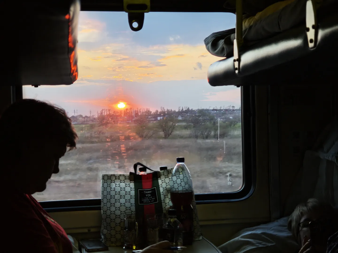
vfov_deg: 24.4
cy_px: 126
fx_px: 586
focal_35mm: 60
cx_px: 169
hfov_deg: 32.2
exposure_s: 1/100
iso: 200
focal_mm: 9
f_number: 2
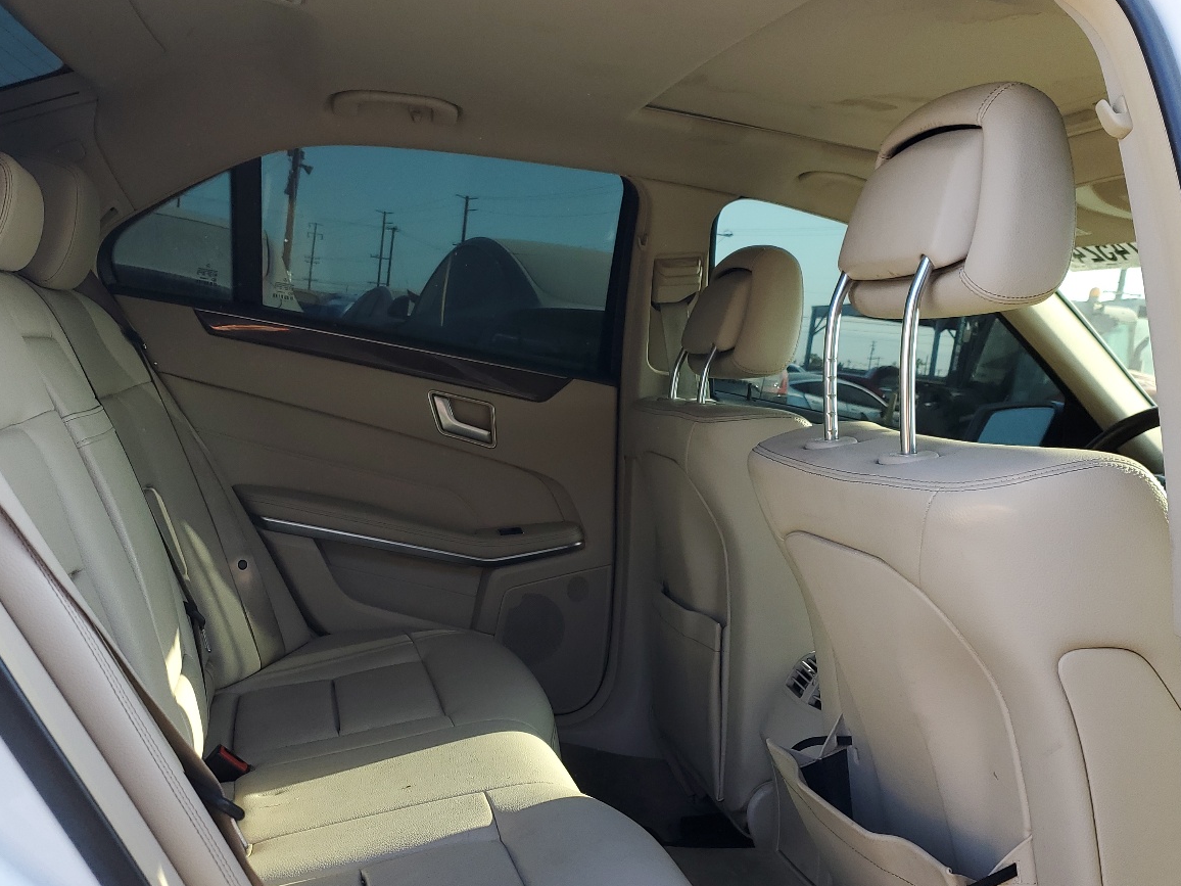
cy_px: 509
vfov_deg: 39.6
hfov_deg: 51.3
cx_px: 537
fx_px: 1228
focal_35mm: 36
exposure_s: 1/303
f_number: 1.5
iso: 50
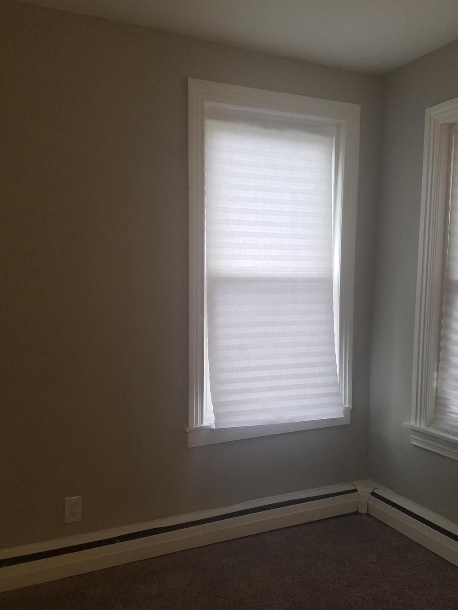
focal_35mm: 30
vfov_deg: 59.8
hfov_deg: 46.8
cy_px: 340
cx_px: 235
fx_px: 529
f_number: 1.7
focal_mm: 4.2
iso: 100
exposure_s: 1/120
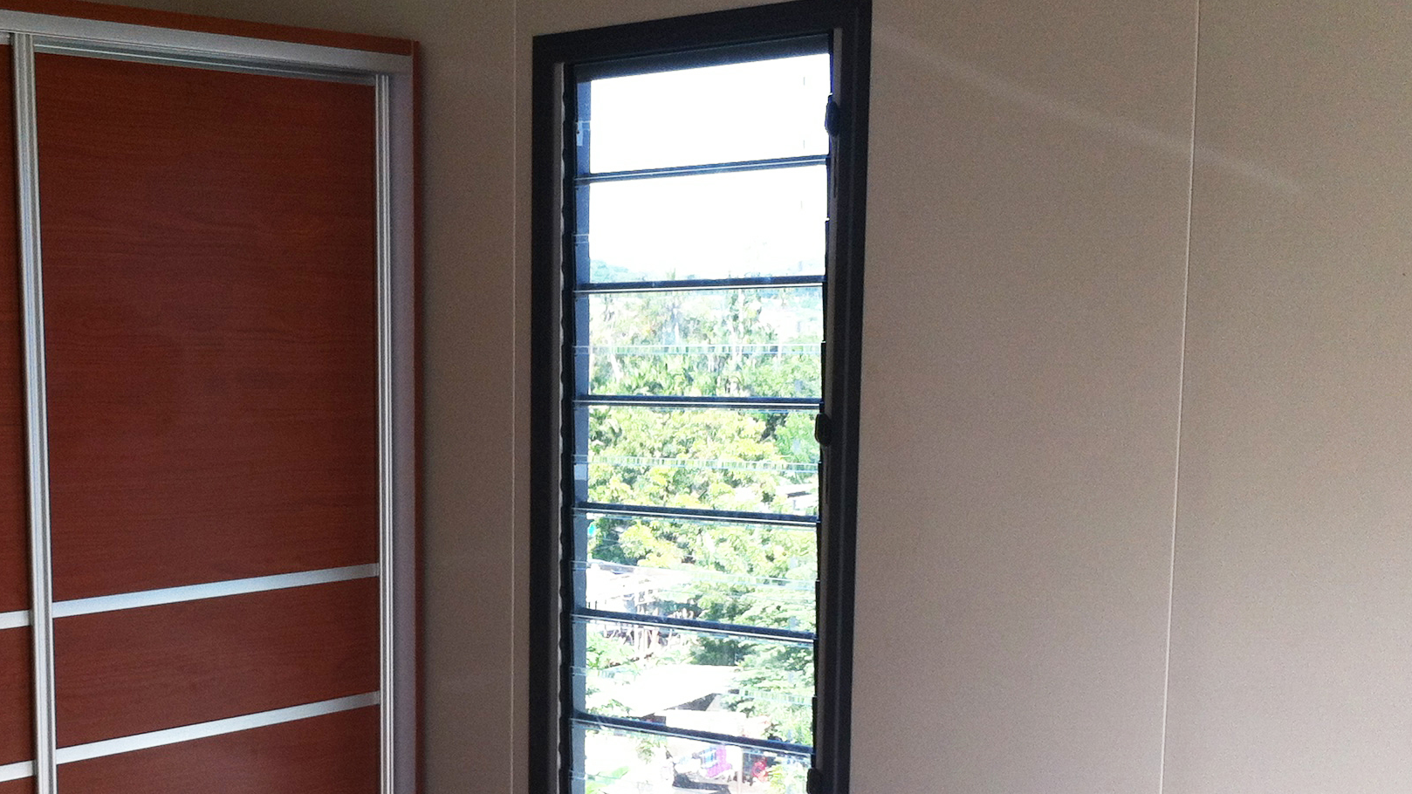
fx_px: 2284
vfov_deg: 19.5
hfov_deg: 34.0
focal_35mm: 61
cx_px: 449
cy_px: 640
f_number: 2.8
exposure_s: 1/215
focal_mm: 3.85
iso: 80
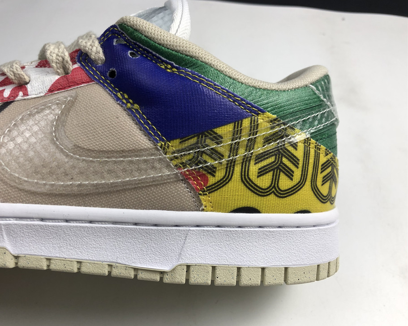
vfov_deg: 48.5
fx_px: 362
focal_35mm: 30
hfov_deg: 58.7
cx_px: 185
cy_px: 163
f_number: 1.8
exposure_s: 1/100
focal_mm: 4
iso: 40
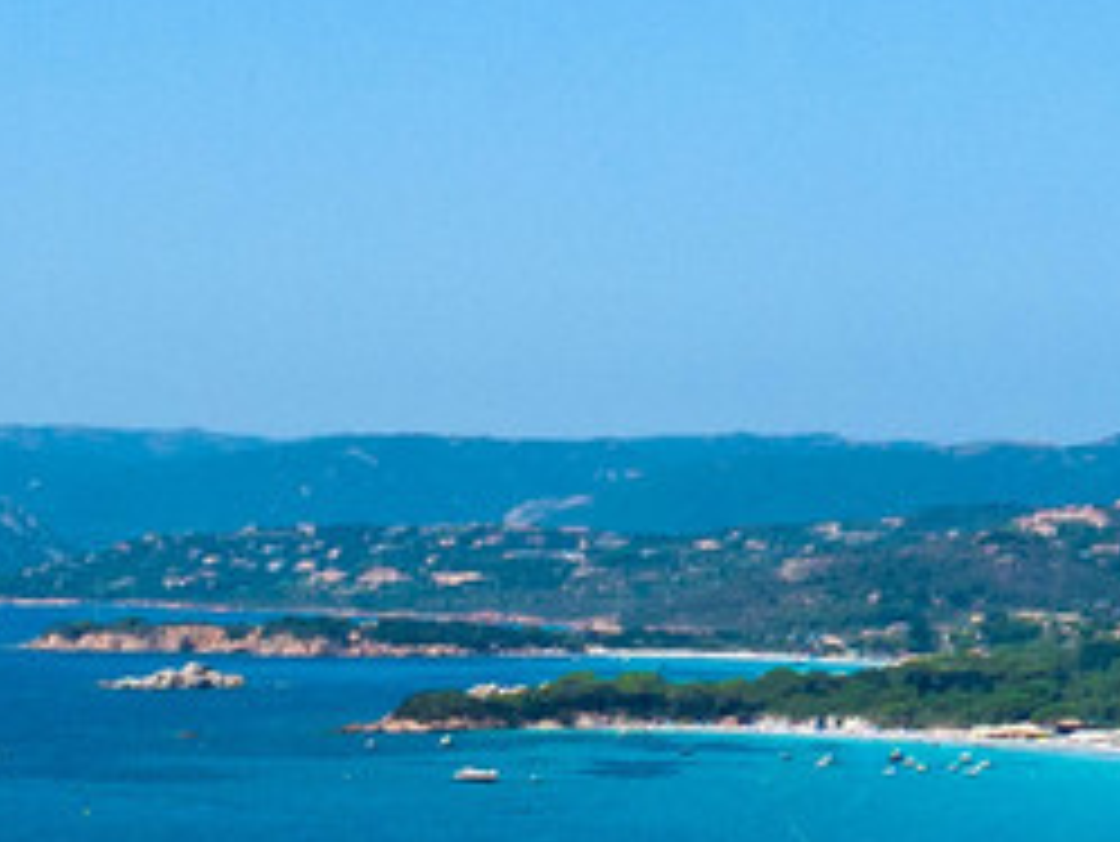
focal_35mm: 154
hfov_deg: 12.7
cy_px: 1711
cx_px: 18
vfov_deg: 9.0
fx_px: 4985
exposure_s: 1/500
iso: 100
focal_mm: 12.3
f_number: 7.1
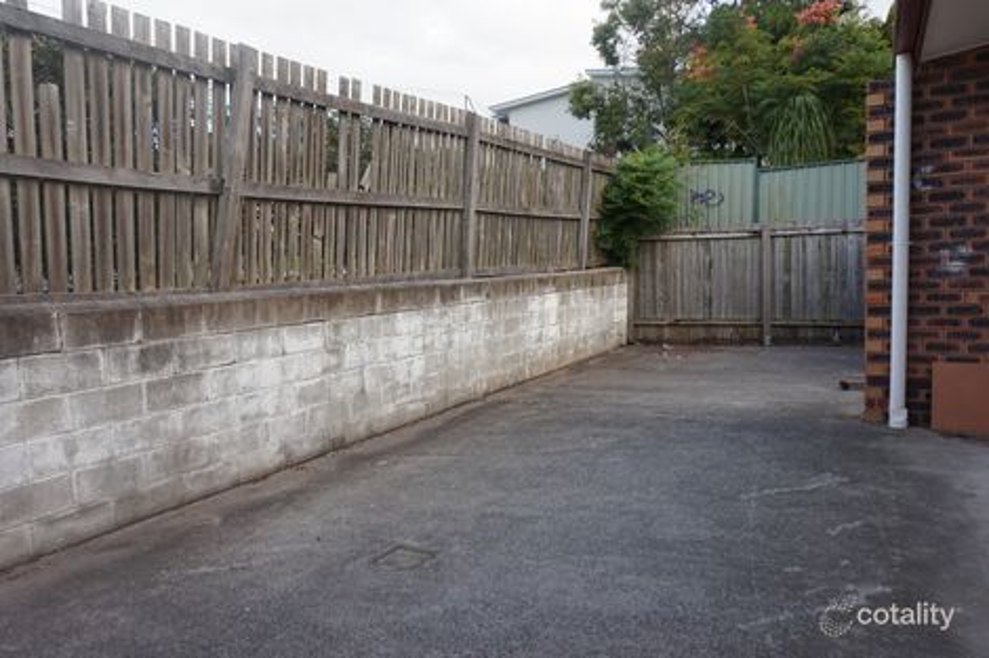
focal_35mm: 24
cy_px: 329
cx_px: 494
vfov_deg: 53.1
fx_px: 659
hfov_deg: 73.8
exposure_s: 1/80
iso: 100
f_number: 5
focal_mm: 16
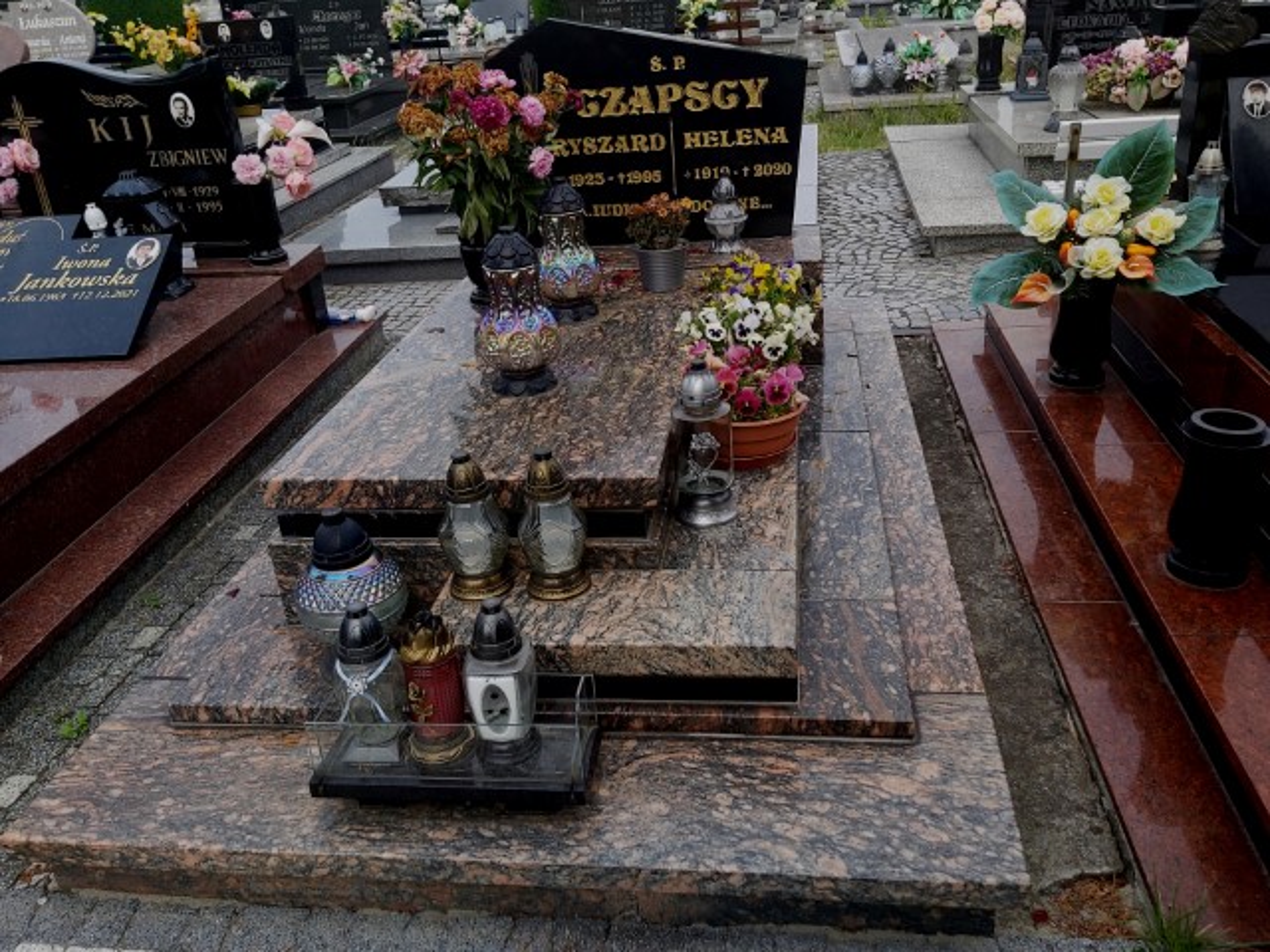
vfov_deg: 53.1
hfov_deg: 67.3
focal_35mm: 26
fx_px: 954
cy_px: 476
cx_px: 635
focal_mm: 3.92
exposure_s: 1/922
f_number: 1.7
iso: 64
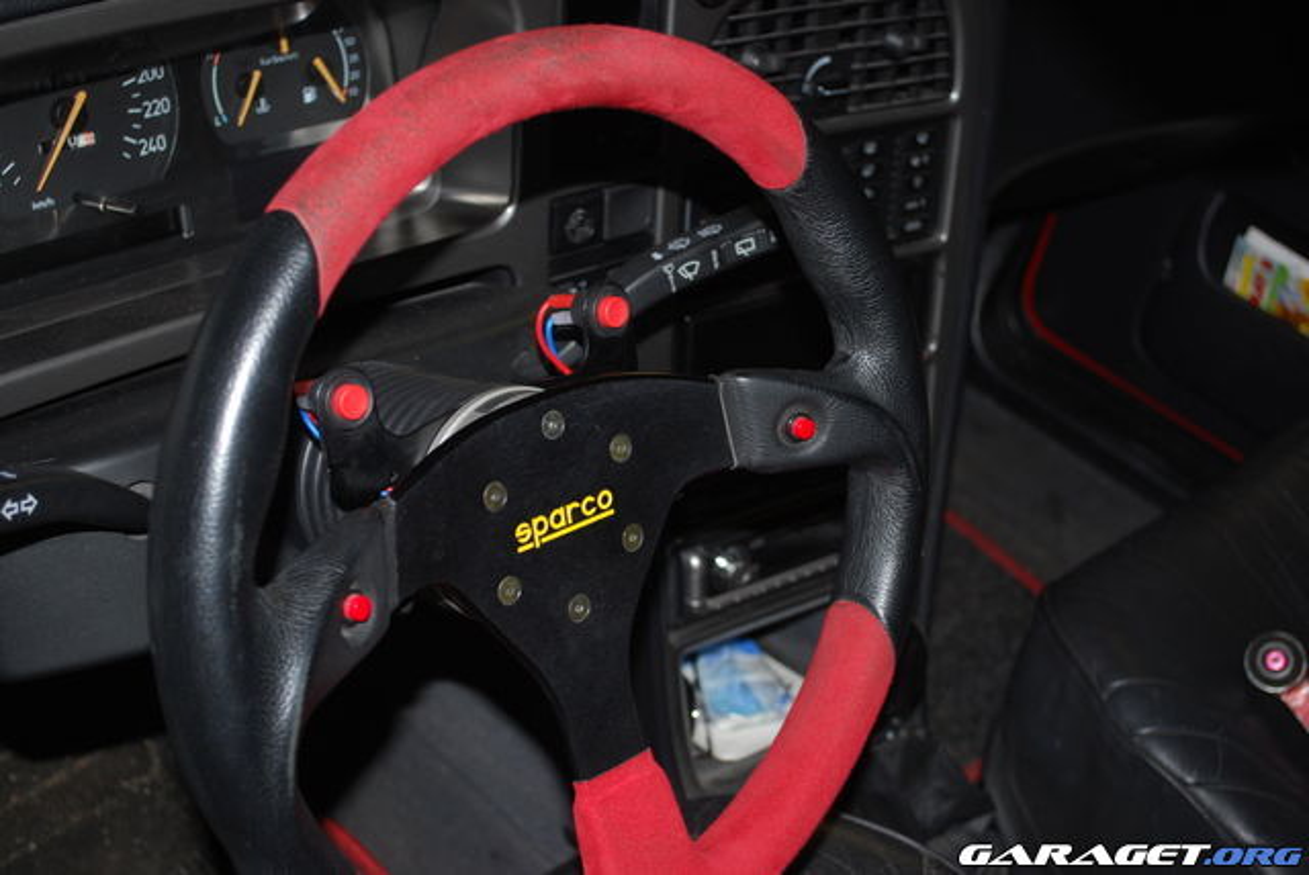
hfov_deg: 37.8
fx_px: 1911
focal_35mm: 52
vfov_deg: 25.8
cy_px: 438
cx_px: 654
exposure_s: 1/60
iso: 200
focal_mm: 35
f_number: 5.3
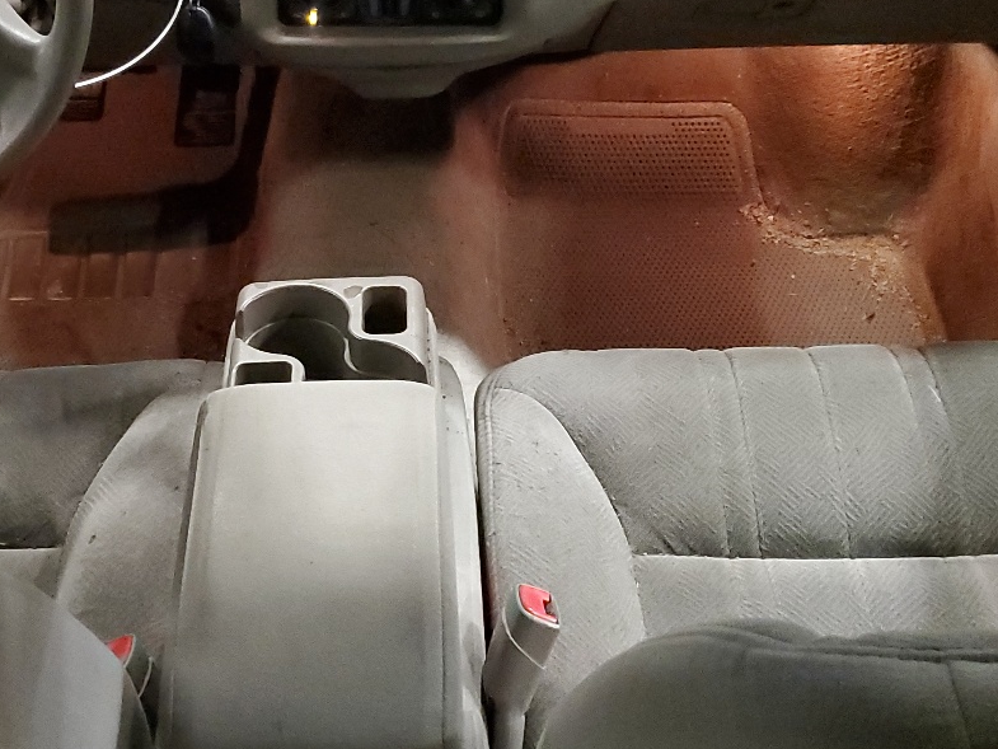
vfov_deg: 27.5
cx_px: 256
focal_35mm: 53
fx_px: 1528
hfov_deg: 35.4
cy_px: 364
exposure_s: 1/15
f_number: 1.5
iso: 810
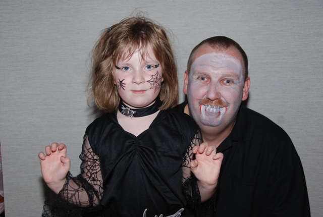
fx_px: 432
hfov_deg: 41.0
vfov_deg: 28.2
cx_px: 162
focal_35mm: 48
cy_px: 108
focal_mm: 32
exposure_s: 1/60
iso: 200
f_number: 5
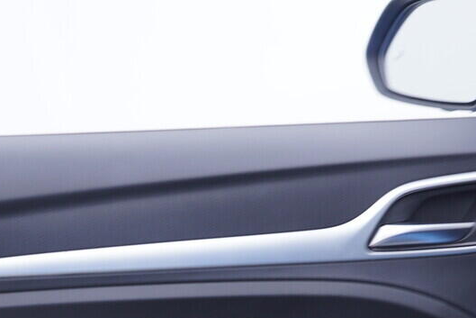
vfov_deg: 13.6
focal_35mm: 98
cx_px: 246
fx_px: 1296
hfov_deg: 20.8
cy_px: 389
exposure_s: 1/50
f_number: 3.2
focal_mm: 24
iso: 125
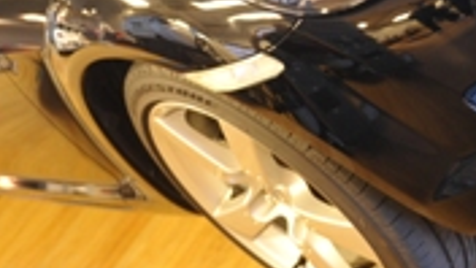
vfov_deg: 10.2
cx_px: 306
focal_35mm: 114
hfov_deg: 18.7
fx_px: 1439
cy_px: -173
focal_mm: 32
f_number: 2.8
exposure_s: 1/6
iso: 800
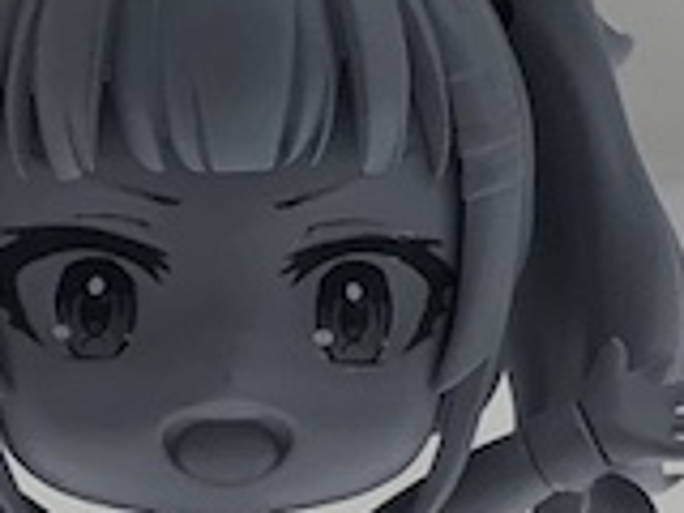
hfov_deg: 9.4
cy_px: 539
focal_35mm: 210
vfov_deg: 7.0
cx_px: 355
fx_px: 4150
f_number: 1.8
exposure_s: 1/426
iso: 20
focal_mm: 3.99
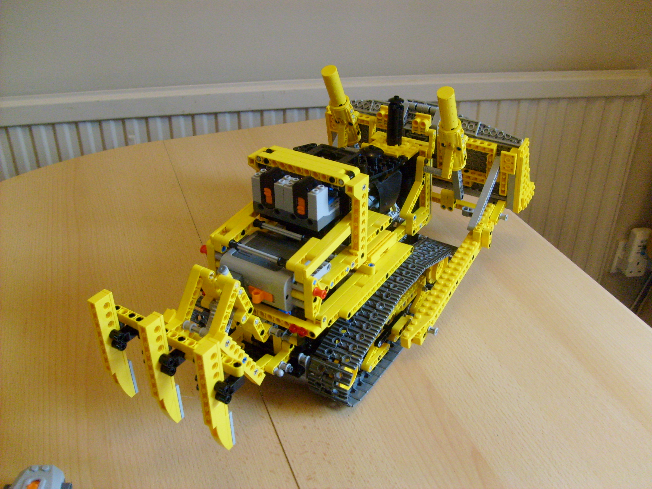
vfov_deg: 40.7
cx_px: 326
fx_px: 659
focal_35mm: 35
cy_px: 244
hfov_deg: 52.6
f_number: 2.8
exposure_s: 1/30
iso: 200
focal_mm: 5.8
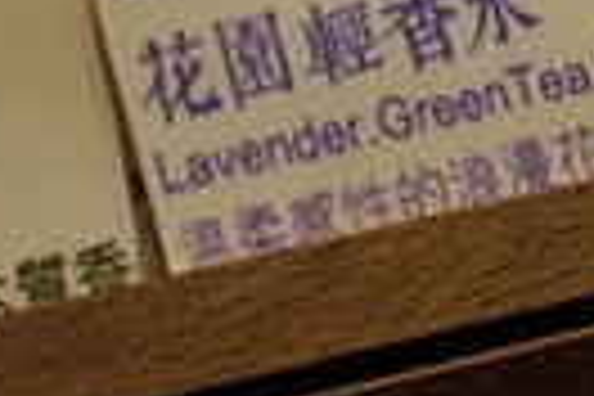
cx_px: 14
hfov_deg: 9.1
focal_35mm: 225
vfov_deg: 5.7
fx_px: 3712
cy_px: -763
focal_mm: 22
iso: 250
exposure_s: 1/40
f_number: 9
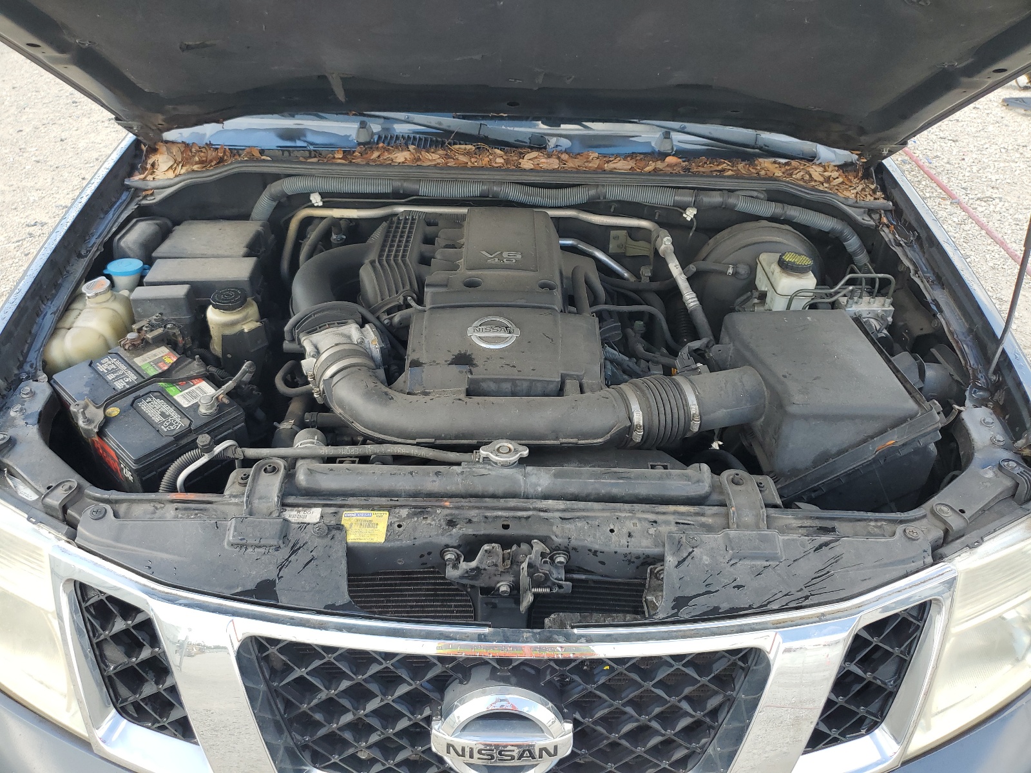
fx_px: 774
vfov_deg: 53.1
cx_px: 516
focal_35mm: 26
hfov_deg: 67.3
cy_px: 386
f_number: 1.5
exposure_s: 1/385
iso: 50
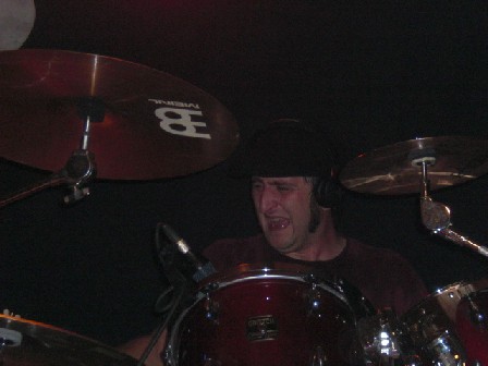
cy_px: 183
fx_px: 1607
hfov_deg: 17.3
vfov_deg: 13.0
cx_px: 244
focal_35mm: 114
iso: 200
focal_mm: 18.9
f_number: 5.9
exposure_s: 1/60
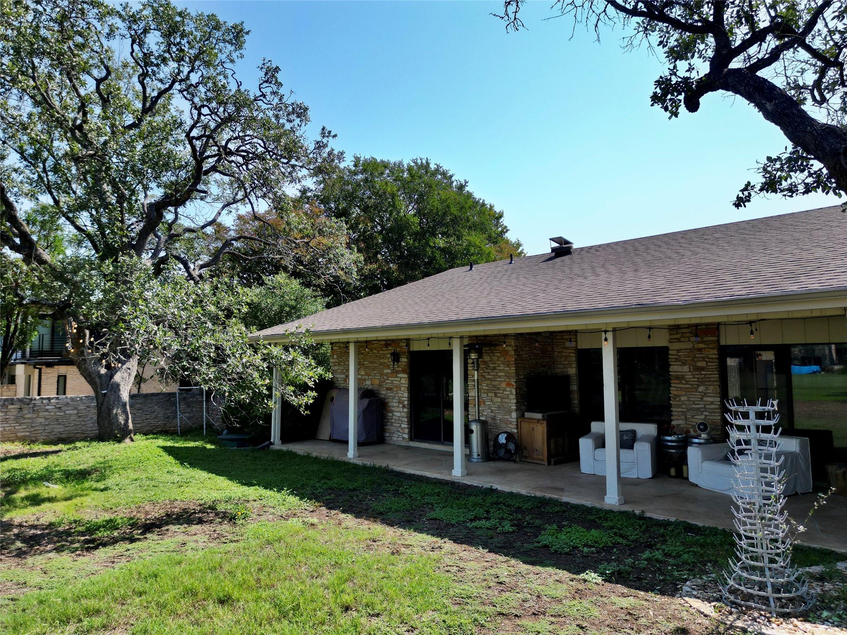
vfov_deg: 56.8
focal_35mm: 24
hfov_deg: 71.6
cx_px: 424
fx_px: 587
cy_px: 318
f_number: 1.7
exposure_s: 1/2000
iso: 100
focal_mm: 6.72
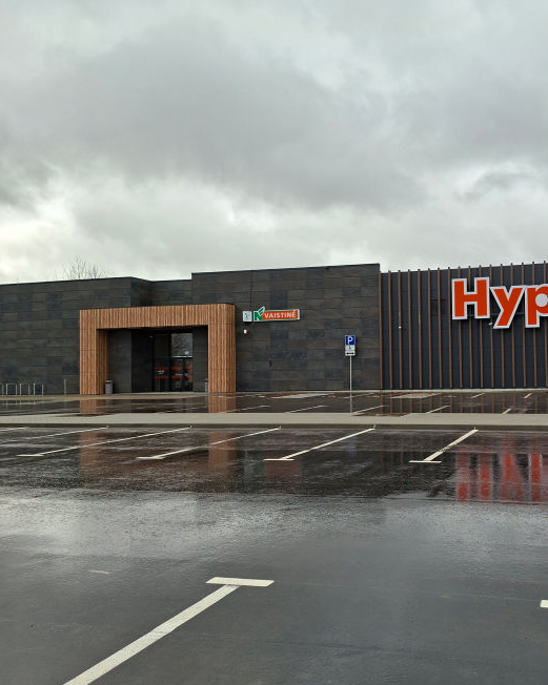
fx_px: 629
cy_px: 347
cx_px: 419
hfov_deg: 45.3
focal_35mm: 31
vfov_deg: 57.2
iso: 50
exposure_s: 1/1185
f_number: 1.8
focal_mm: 5.54
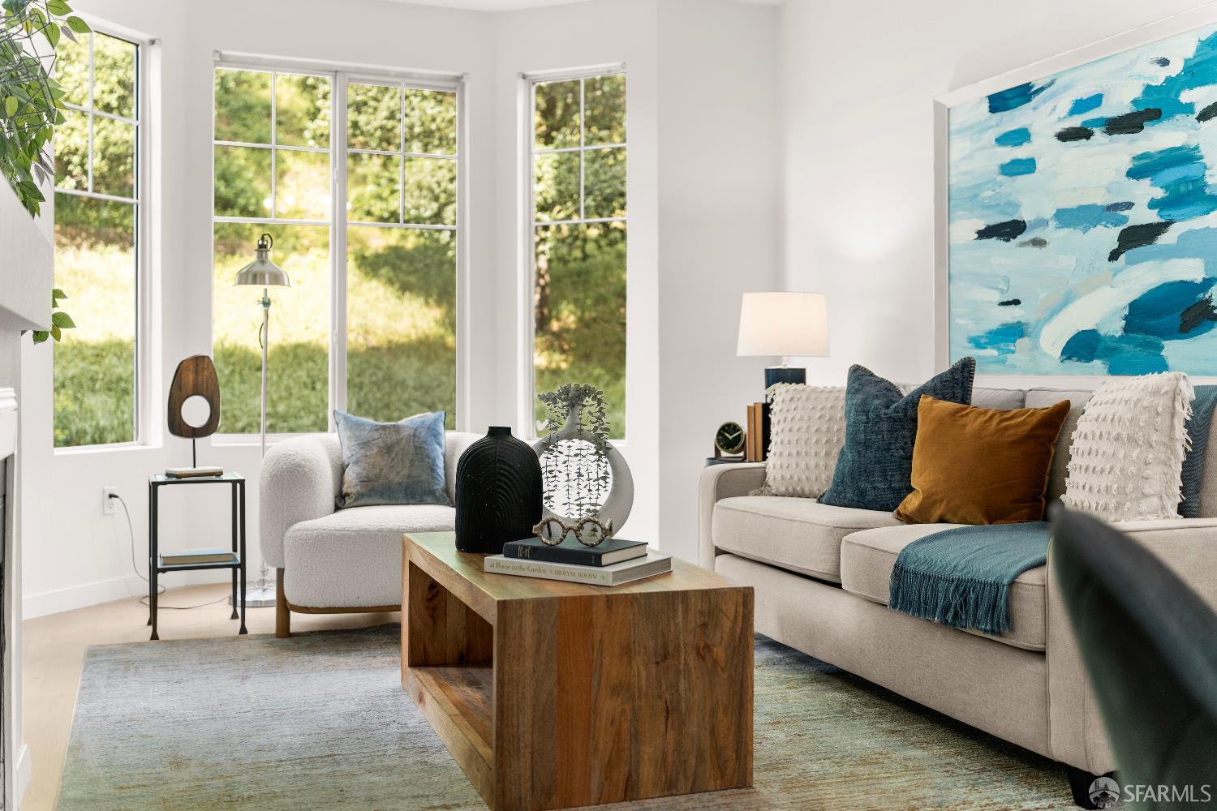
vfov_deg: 37.9
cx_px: 608
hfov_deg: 54.4
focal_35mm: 35
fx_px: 1183
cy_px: 406
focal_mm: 35
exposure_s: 1/25
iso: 100
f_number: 2
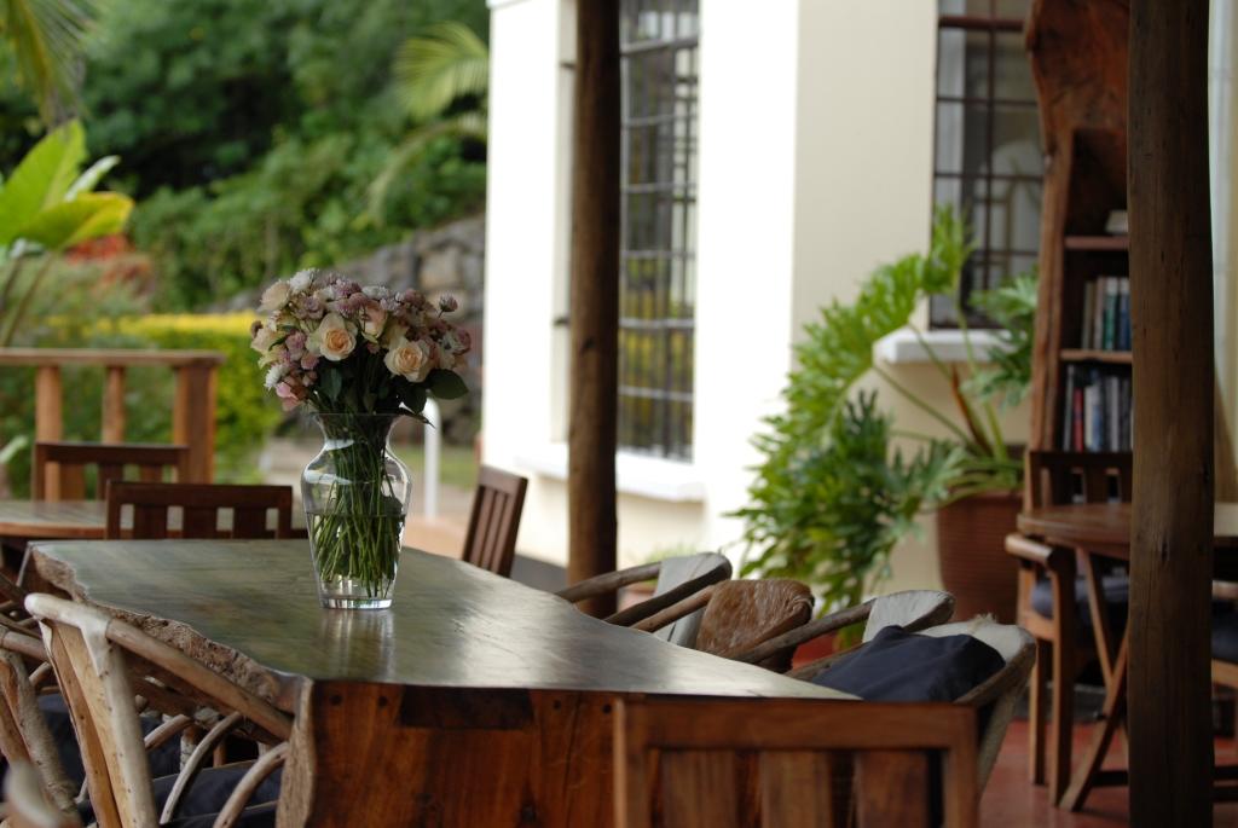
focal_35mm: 105
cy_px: 414
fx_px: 3614
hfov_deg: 19.4
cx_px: 619
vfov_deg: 13.1
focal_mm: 70
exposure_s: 1/400
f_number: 2.8
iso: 200
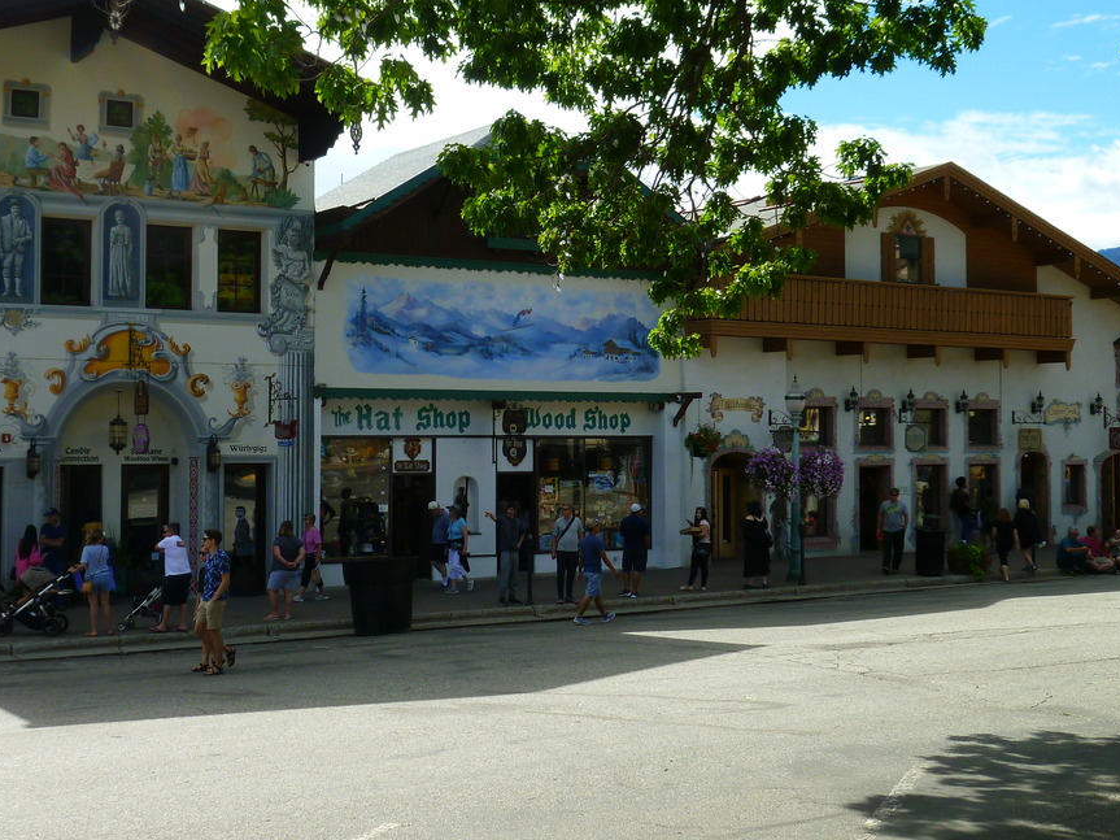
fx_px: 1488
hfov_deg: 41.1
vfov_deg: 31.4
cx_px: 471
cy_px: 341
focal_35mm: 46
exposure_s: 1/400
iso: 80
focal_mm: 5.5
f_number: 3.6
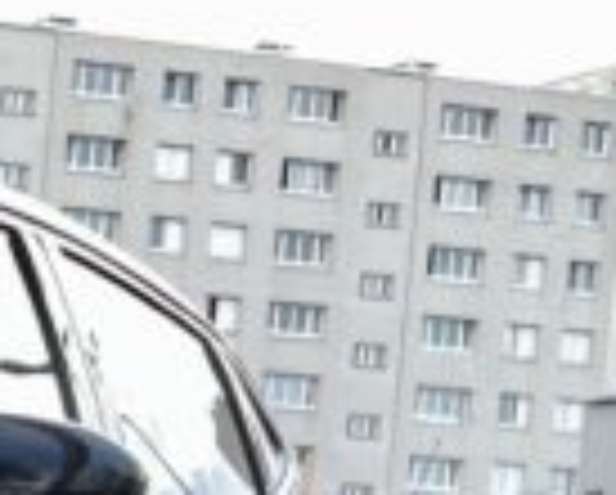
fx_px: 2702
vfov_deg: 9.8
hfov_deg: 10.3
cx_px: -1084
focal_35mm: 148
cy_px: 932
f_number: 1.6
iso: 32
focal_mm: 4.2
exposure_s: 1/125
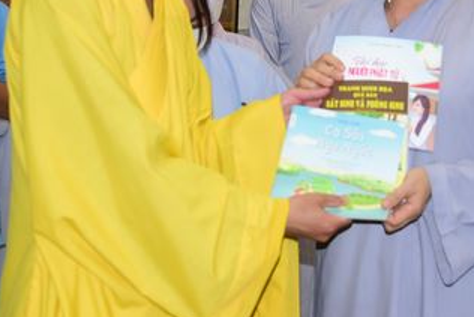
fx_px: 948
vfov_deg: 18.5
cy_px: 2
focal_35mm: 72
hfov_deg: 27.7
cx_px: 345
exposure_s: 1/100
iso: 500
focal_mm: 35
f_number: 4
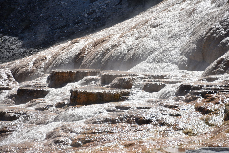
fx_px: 1336
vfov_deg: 6.5
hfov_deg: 9.8
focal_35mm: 210
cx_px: 114
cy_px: 76
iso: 100
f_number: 7.1
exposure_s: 1/500
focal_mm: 210
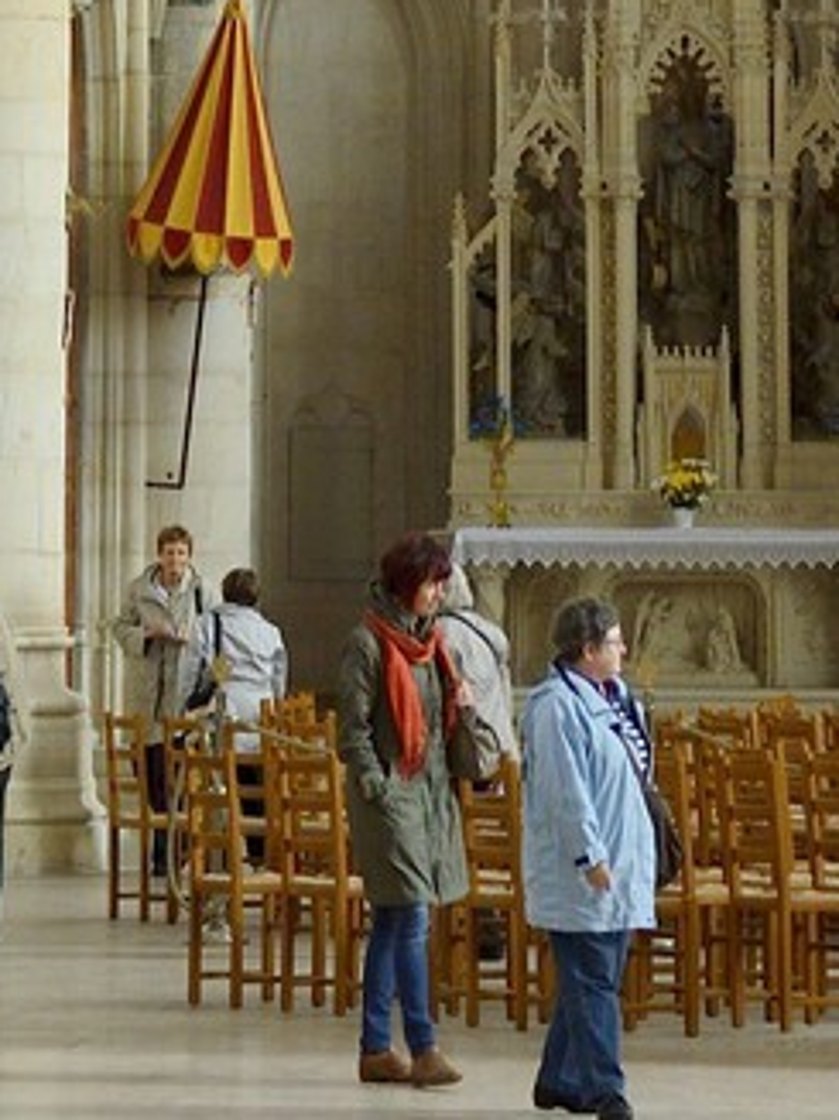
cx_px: 421
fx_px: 7599
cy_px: -1442
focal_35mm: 235
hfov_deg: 6.3
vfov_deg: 7.9
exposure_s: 1/100
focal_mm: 50
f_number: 5
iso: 800
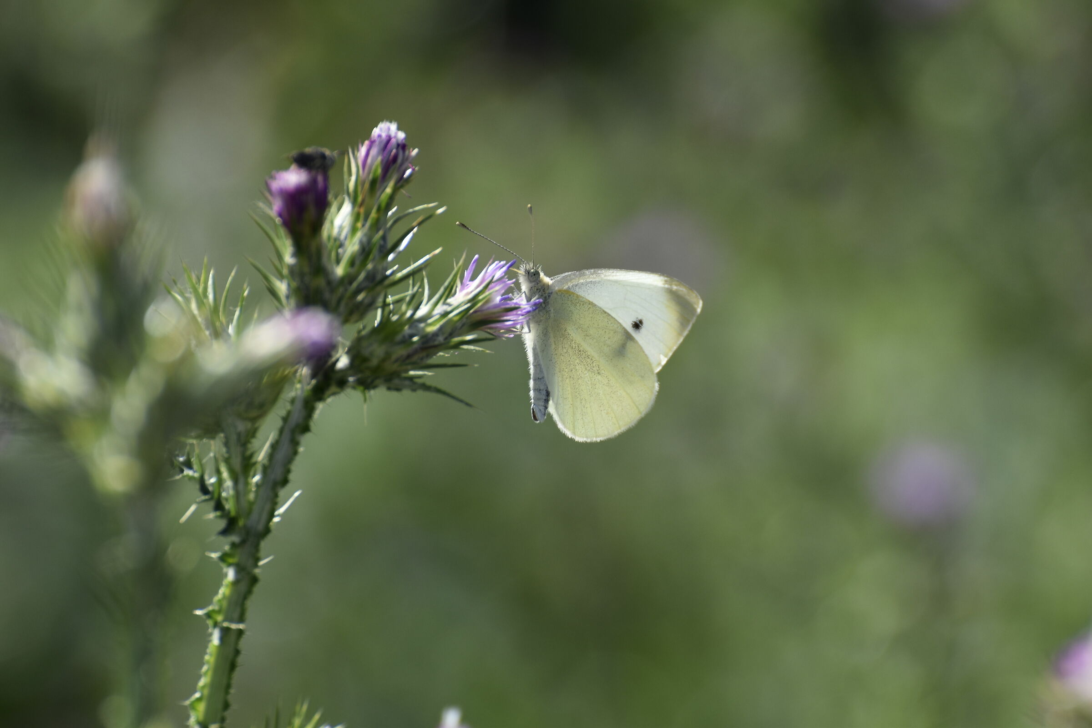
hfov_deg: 5.3
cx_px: 546
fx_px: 11829
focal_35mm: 390
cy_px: 364
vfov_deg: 3.5
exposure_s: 1/500
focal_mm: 260
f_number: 7.1
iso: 200
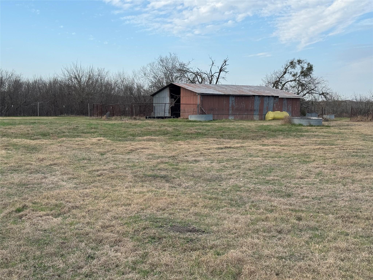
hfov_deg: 39.7
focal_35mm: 48
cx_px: 186
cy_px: 140
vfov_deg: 30.3
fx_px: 517
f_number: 1.78
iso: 64
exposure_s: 1/1560
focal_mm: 6.76
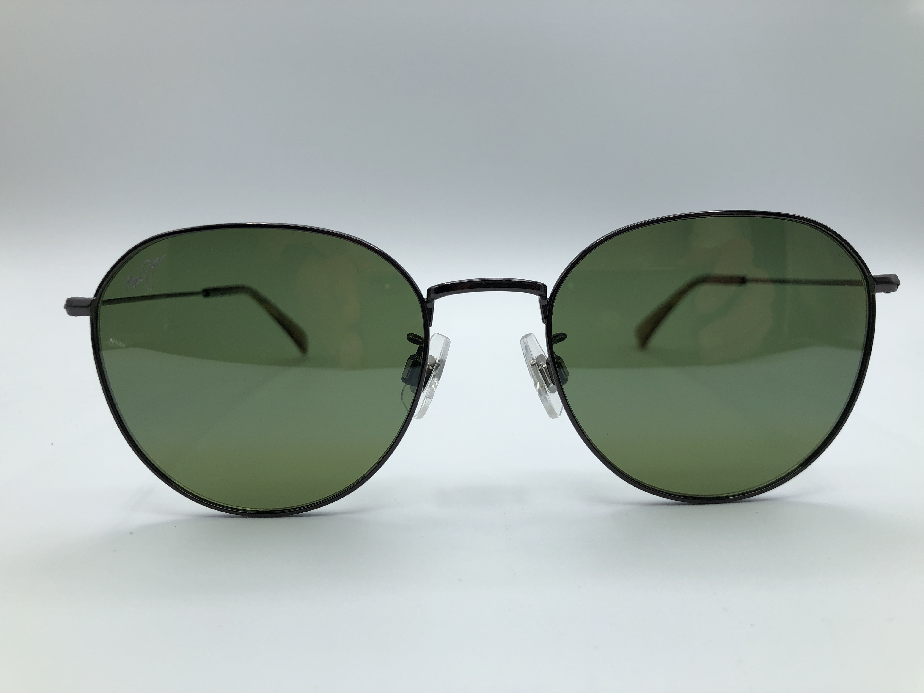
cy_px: 346
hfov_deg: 63.4
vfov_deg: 49.7
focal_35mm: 28
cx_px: 462
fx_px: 747
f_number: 1.8
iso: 20
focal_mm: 4
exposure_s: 1/510
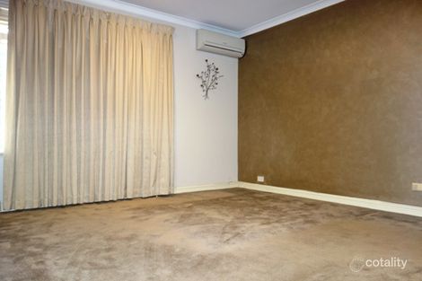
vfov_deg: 46.4
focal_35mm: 28
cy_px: 140
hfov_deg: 65.5
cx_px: 211
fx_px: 328
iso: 125
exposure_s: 1/30
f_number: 1.8
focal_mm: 10.4
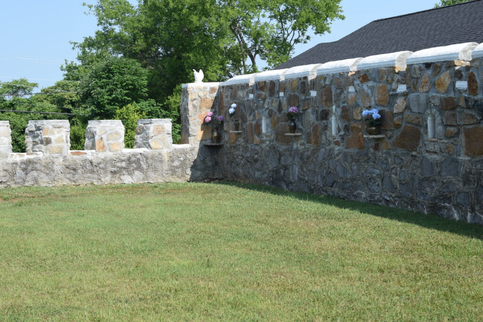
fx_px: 704
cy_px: 161
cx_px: 242
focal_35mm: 52
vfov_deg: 25.8
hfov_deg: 37.8
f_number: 8
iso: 200
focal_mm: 35
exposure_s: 1/250
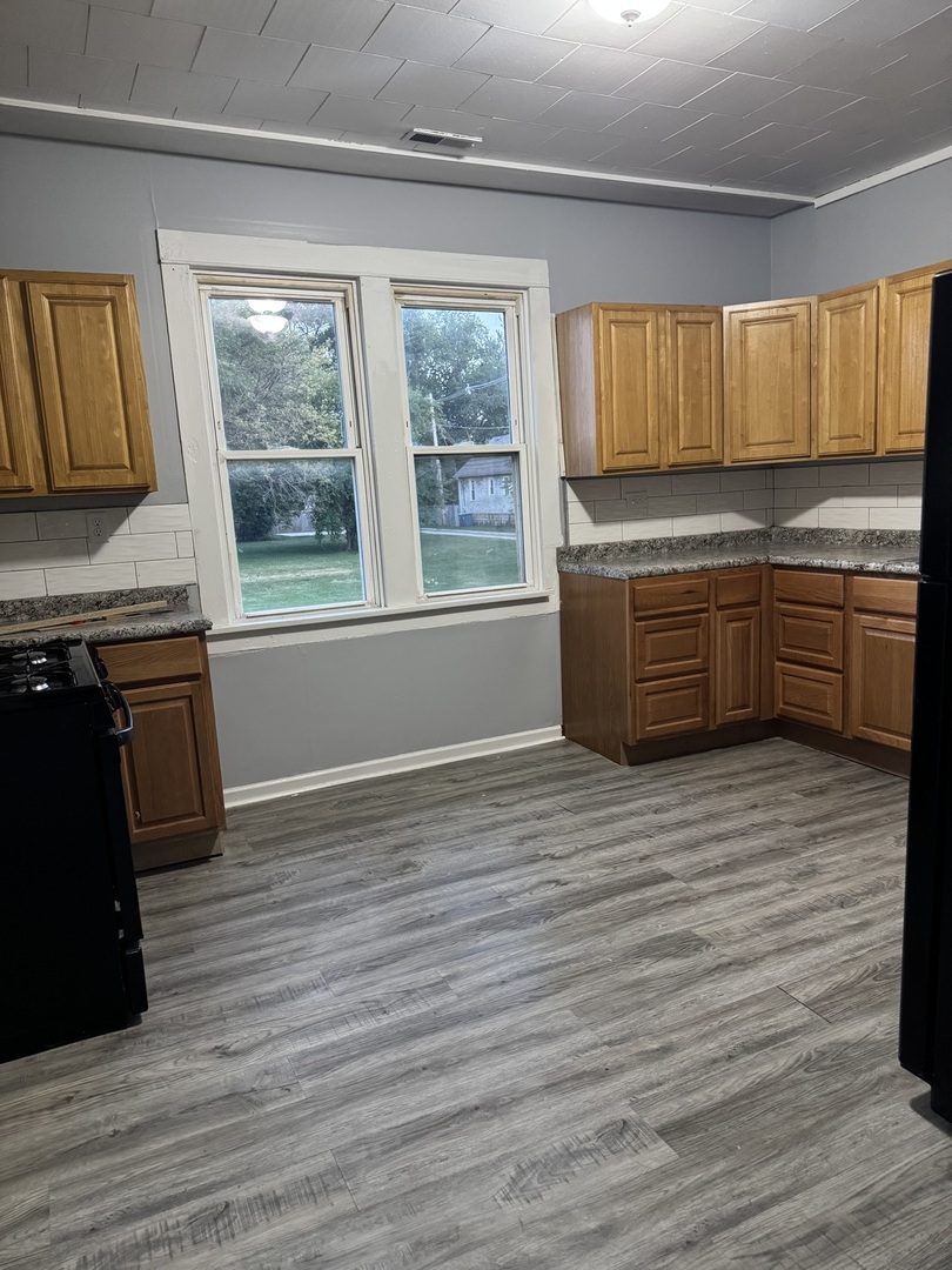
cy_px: 635
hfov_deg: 56.8
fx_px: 880
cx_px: 476
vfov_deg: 71.6
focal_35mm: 24
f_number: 1.78
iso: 400
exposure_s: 1/60
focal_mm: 6.76
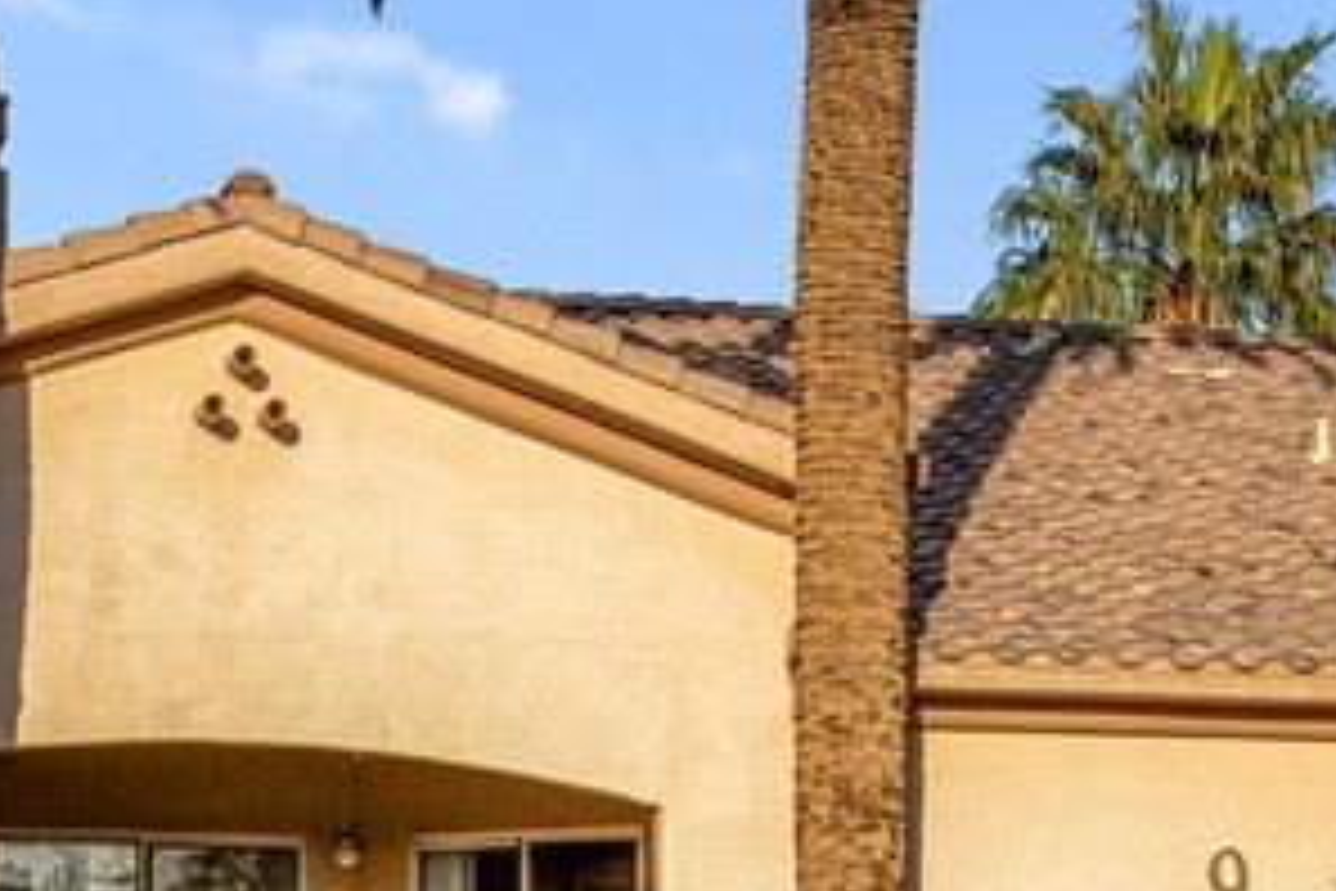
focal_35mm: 128
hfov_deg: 16.0
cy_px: 1300
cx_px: 589
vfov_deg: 10.4
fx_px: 4750
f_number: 9
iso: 100
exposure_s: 1/200
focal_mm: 35
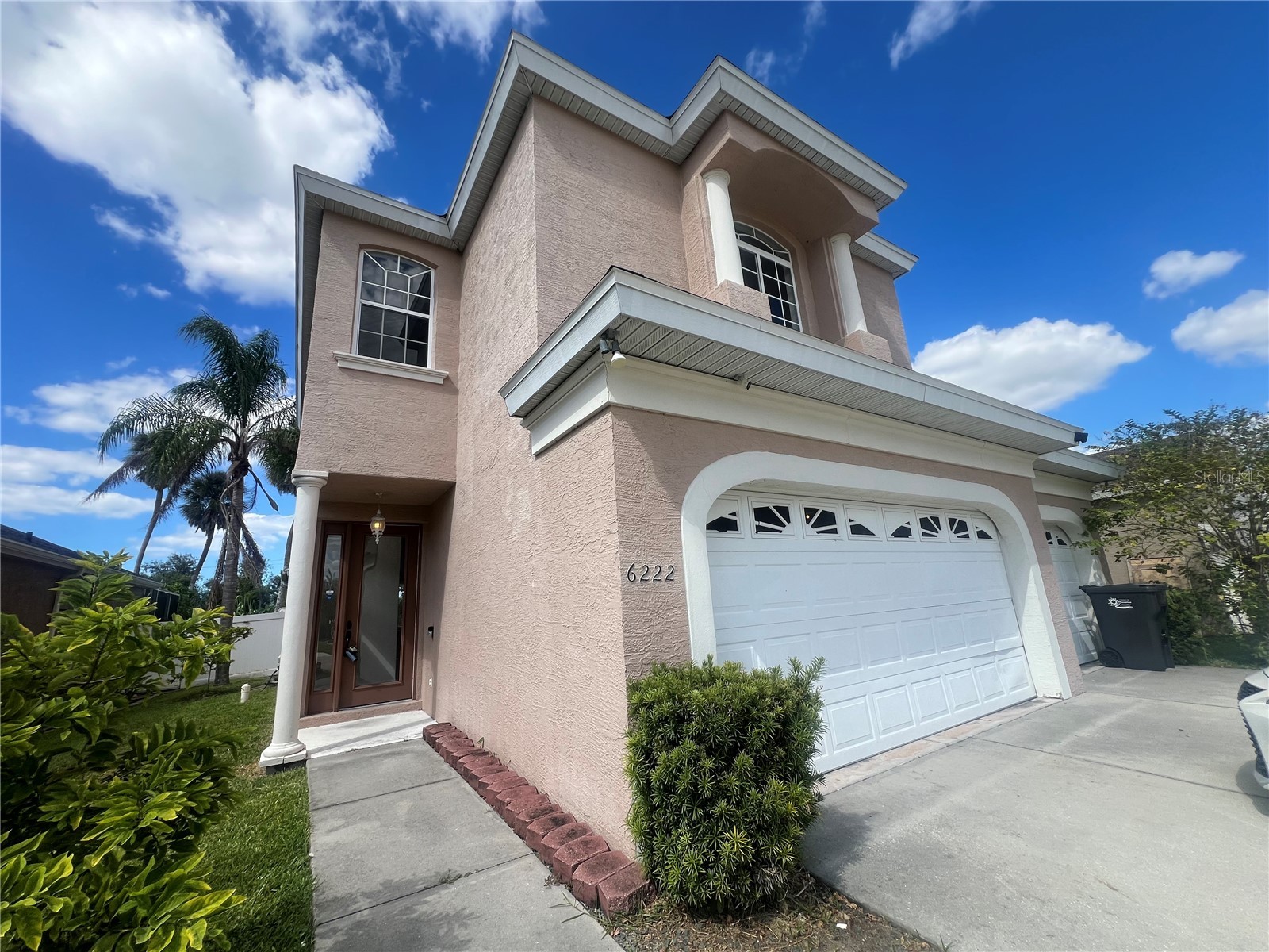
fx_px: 477
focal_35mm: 13
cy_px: 476
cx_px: 634
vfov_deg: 89.9
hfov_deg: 106.2
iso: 32
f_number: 1.8
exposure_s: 1/1014
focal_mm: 1.57
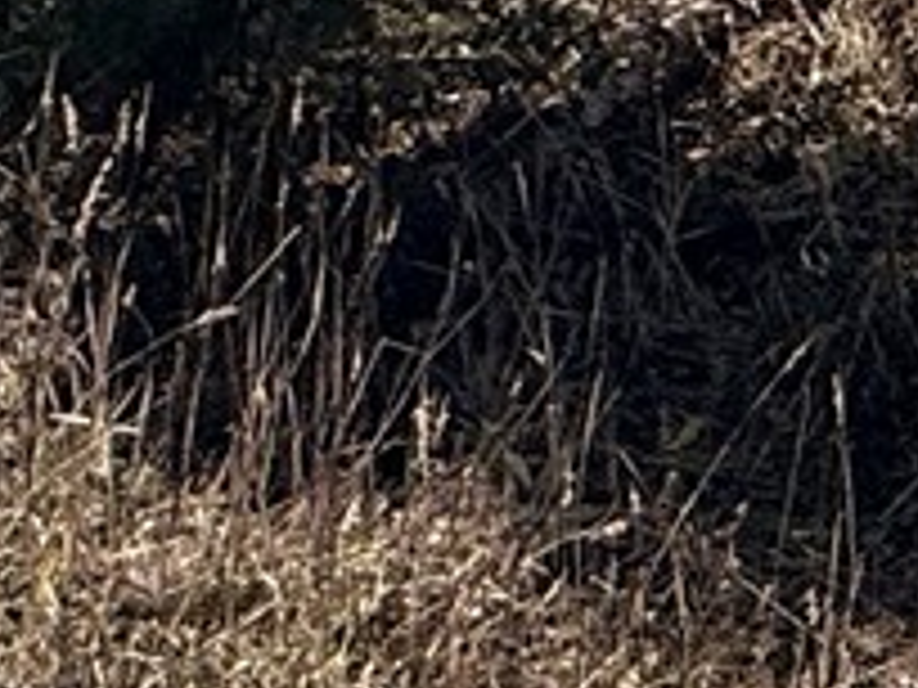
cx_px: 1692
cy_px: -1178
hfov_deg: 15.3
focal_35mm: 110
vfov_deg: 10.6
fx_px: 2917
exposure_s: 1/2976
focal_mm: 2.22
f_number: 2.2
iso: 50
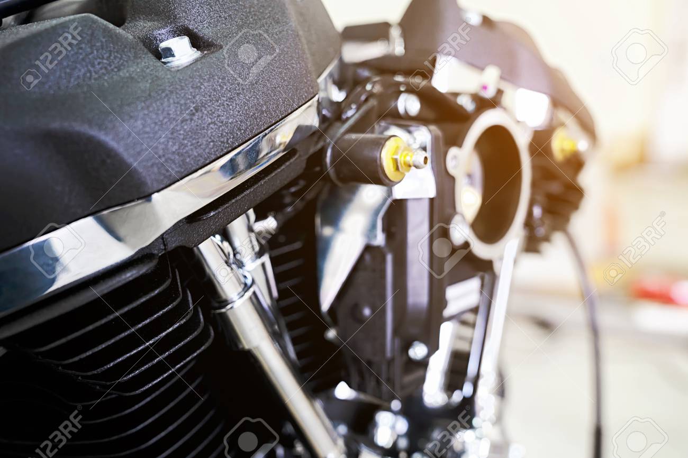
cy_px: 229
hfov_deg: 49.6
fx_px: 745
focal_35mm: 39
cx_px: 344
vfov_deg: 34.2
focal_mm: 39
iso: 250
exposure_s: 1/125
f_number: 4
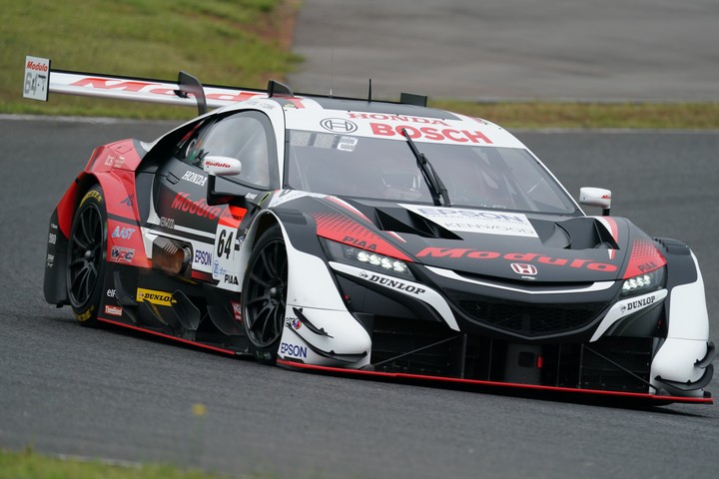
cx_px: 360
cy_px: 240
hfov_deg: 4.0
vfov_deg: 2.7
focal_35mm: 512
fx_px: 10225
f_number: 7.1
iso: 500
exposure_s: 1/800
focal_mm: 512
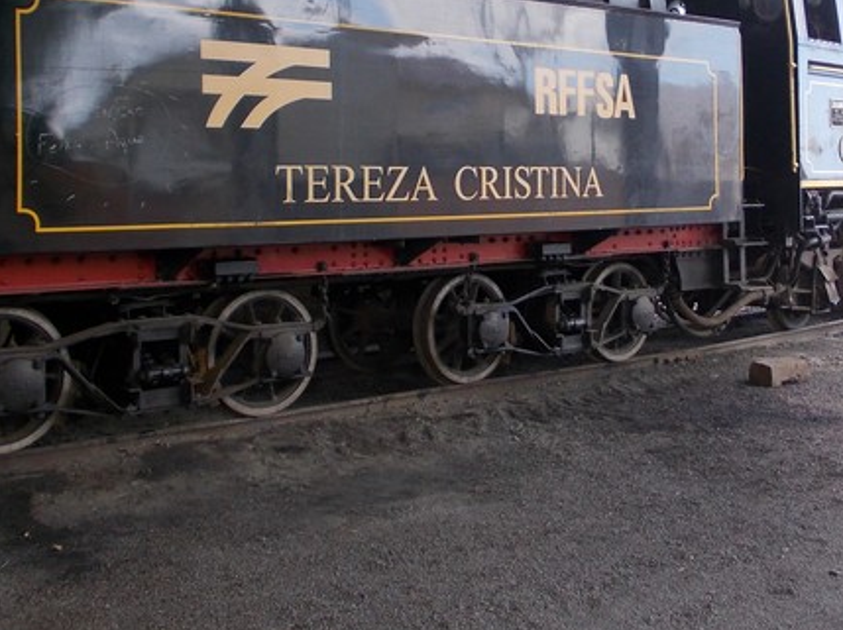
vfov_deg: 28.7
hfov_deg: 38.0
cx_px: 513
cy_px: 179
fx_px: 1217
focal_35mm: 50
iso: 80
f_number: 2.7
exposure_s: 1/100
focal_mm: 4
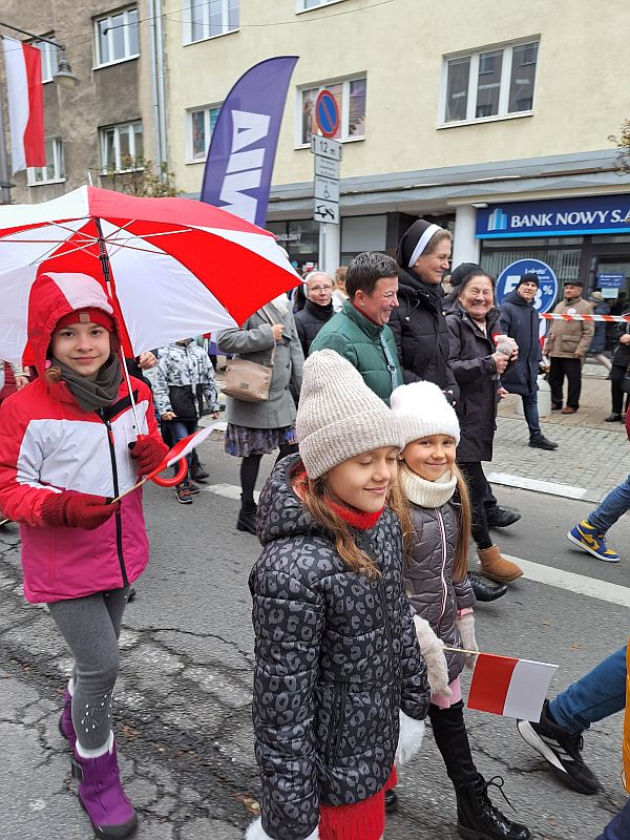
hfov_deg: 56.8
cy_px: 420
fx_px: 582
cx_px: 315
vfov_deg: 71.6
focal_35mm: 24
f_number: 1.8
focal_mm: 5.23
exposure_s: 1/100
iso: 50
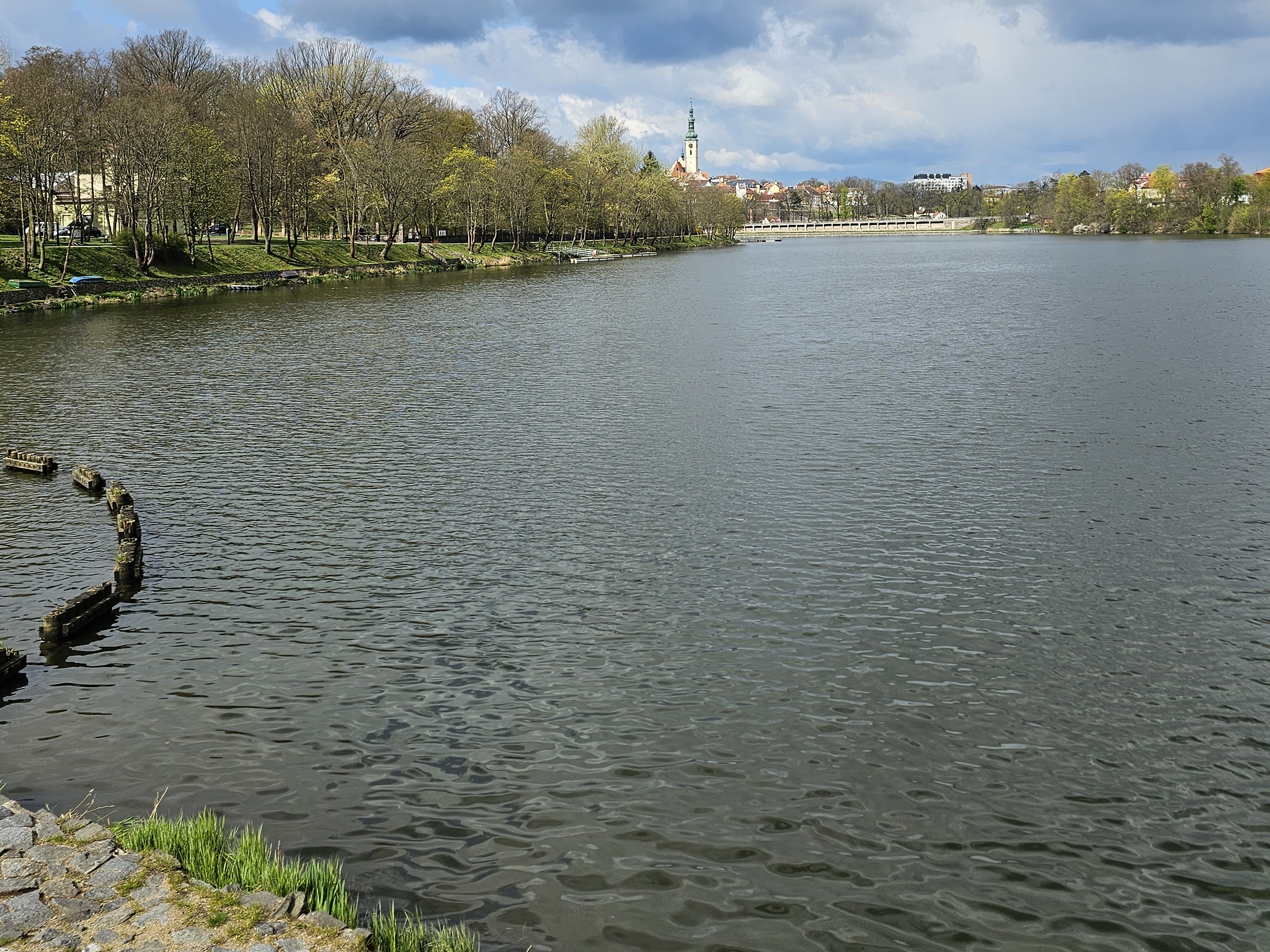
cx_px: 712
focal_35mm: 36
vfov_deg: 38.7
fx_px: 1321
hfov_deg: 51.2
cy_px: 242
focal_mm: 6.3
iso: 10
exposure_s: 1/1145
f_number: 1.7
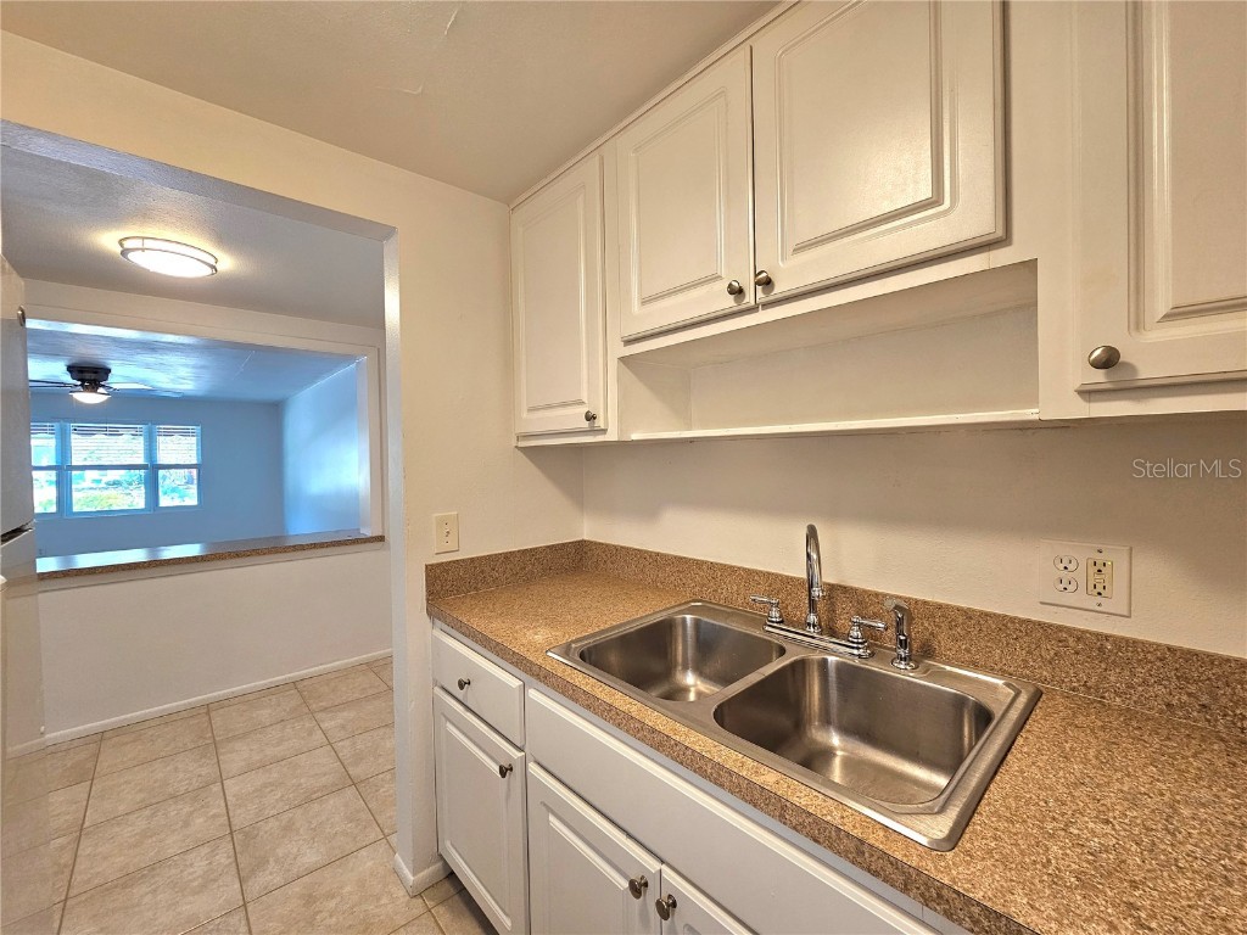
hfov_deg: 106.2
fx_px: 468
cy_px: 468
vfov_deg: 89.9
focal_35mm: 13
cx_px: 624
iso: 125
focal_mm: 2.2
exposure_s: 1/60.2
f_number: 2.2
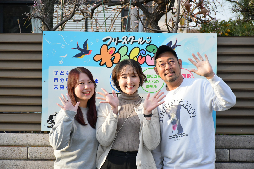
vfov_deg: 10.8
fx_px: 896
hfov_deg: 16.1
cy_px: 84
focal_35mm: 127
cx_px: 127
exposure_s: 1/2000
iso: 2500
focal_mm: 85
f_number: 5.3
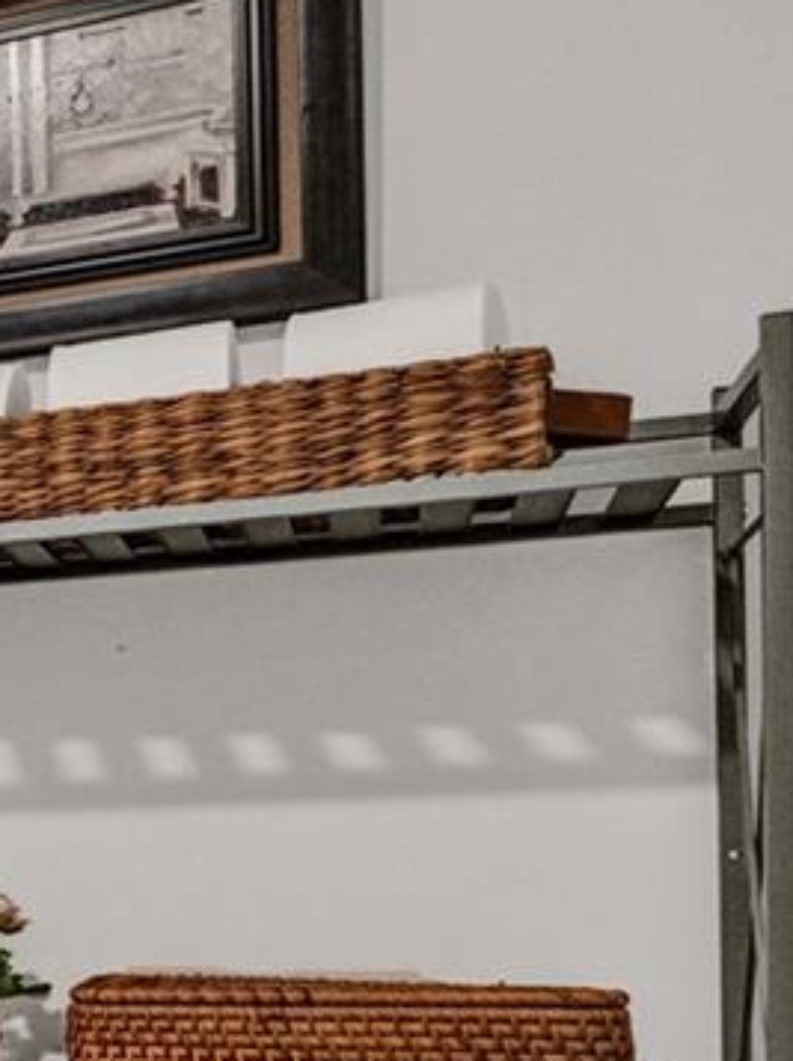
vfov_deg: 27.3
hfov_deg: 12.6
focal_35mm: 69
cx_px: -1390
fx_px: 2111
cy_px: 930
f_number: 5.6
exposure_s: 1/250
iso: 2500
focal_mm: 16
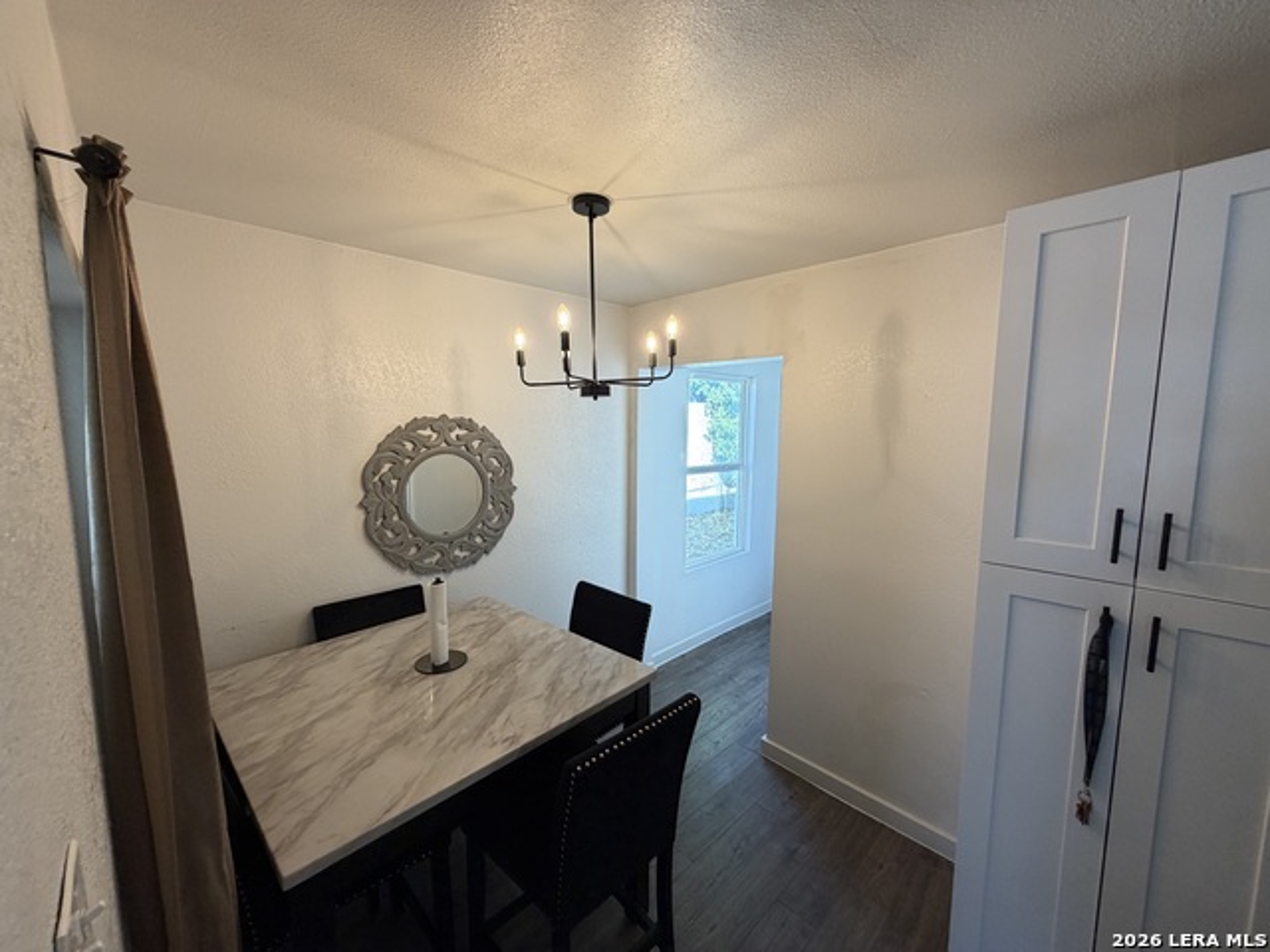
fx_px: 514
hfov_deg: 102.1
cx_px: 635
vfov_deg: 85.7
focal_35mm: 14
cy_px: 476
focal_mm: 2.22
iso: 160
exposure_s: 1/120
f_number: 2.2
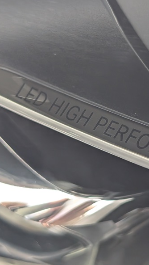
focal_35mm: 72
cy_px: 134
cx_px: 125
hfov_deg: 16.6
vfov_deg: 29.3
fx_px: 505
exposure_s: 1/318
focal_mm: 6.9
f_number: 1.68
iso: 264
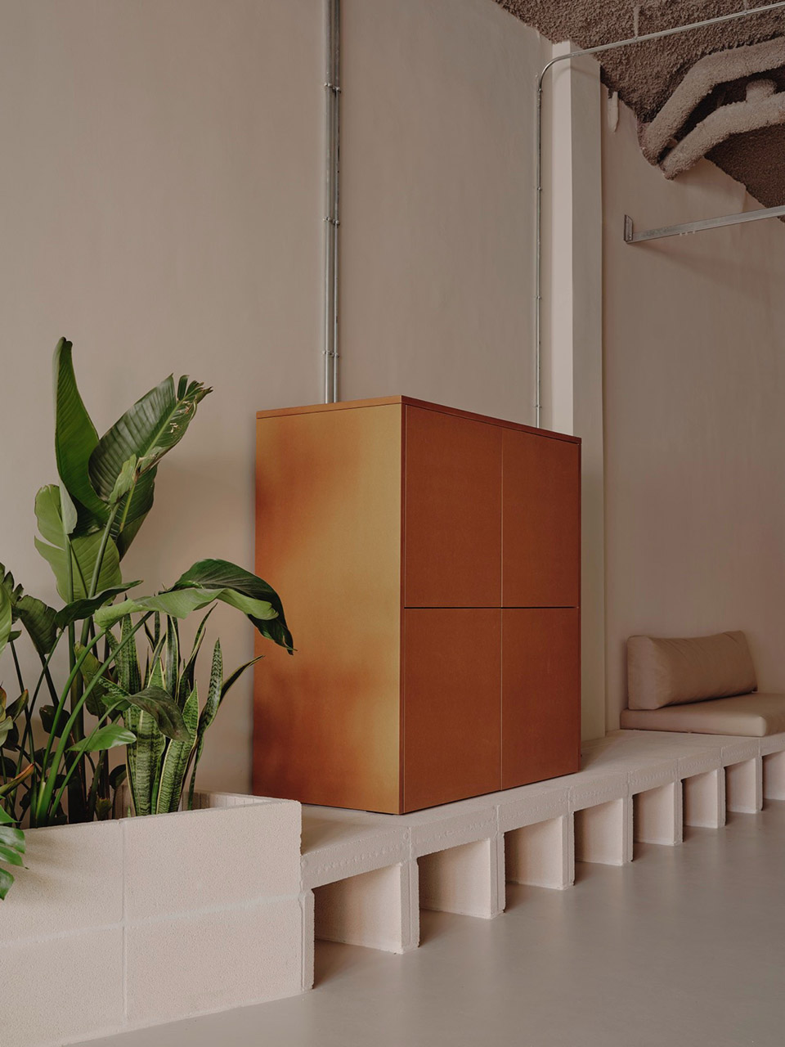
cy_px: 524
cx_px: 392
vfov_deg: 46.8
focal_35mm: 40
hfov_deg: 36.0
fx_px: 1209
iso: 100
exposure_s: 1/2.5
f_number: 9
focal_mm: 50
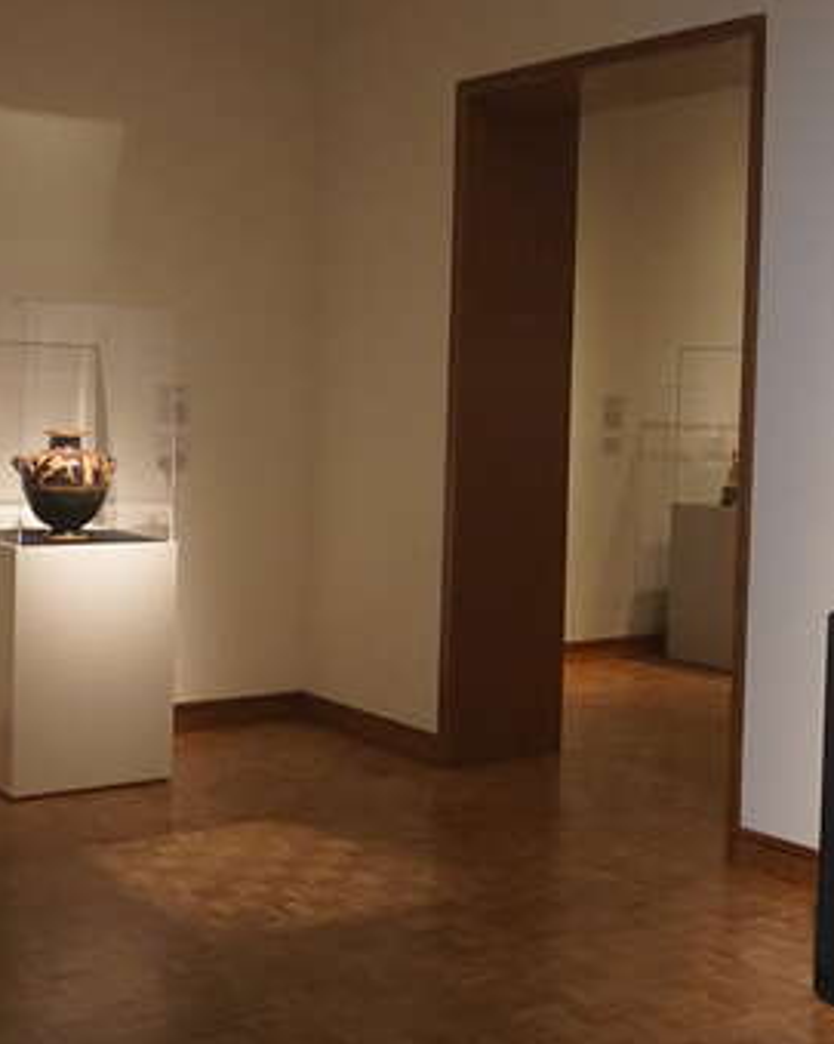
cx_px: 511
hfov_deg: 29.6
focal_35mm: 51
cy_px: 437
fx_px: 1574
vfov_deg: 36.6
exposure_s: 1/160
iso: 3200
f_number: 3.5
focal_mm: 16
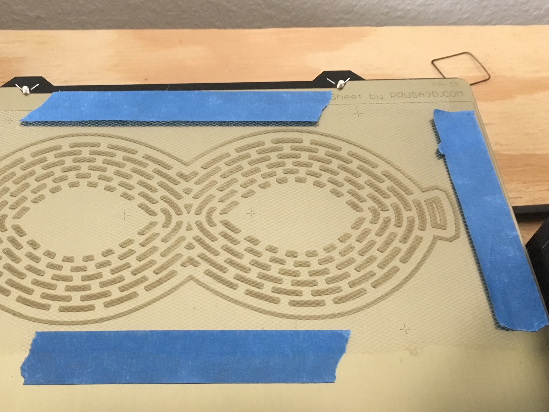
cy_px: 211
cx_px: 178
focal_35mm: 42
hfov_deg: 44.1
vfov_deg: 34.3
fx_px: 666
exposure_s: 1/24
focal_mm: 4.15
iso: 200
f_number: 2.2
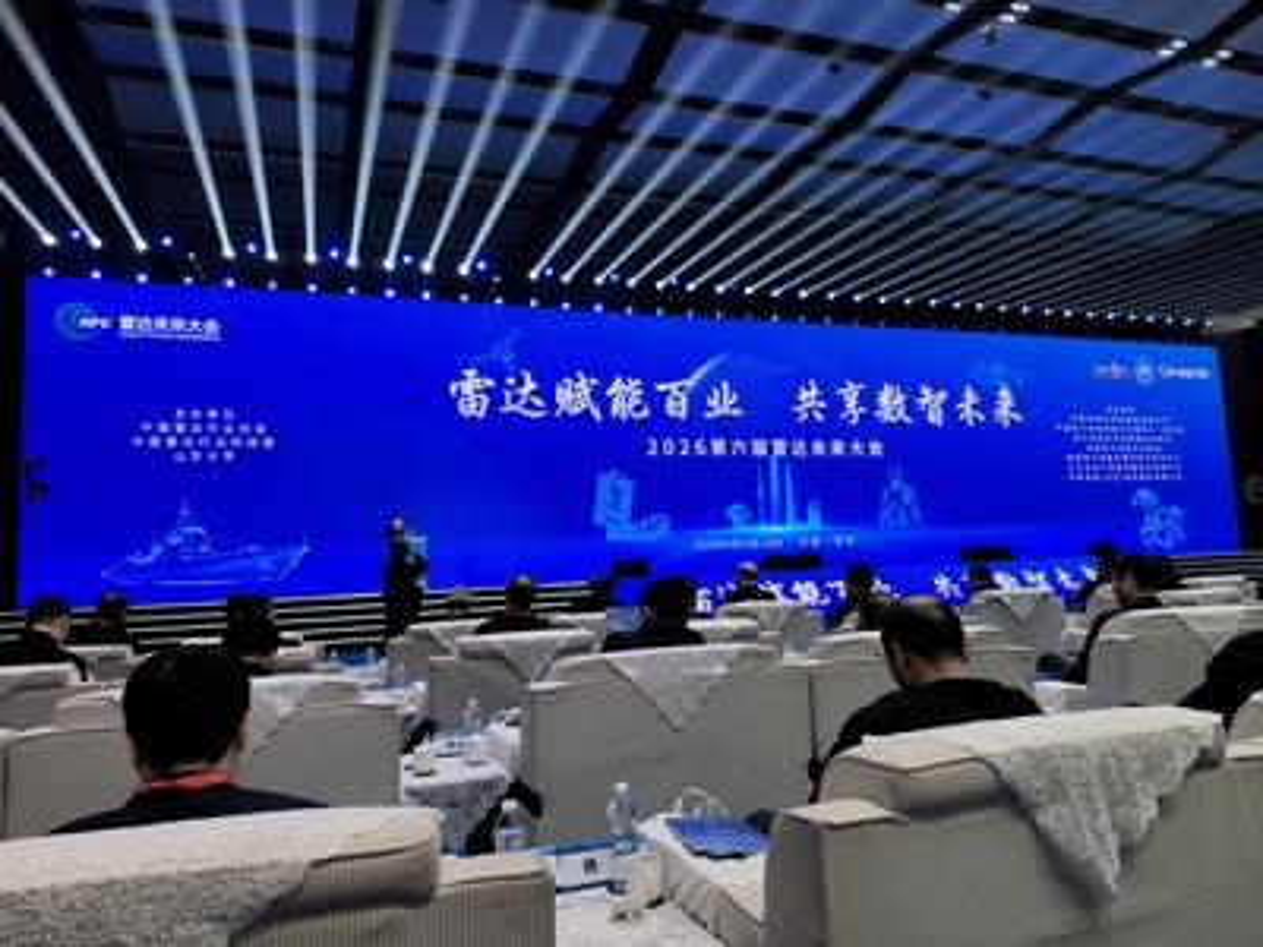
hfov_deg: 71.6
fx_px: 876
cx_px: 632
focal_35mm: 24
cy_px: 474
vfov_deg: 56.8
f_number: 2
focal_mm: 5.75
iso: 50
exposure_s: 1/100
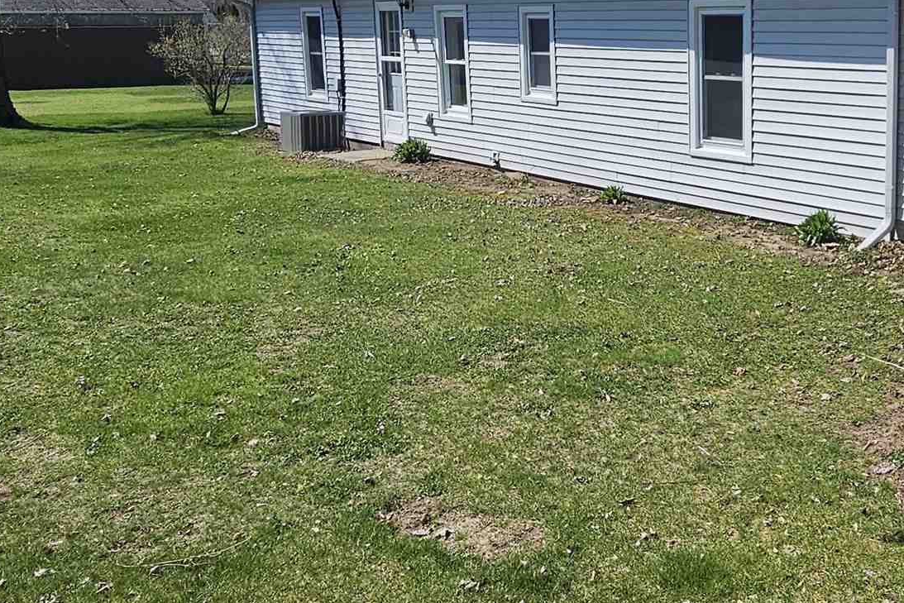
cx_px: 759
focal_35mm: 38
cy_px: 170
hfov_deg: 47.1
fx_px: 954
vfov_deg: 34.5
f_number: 2.2
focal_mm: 2.2
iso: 50
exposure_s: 1/2679
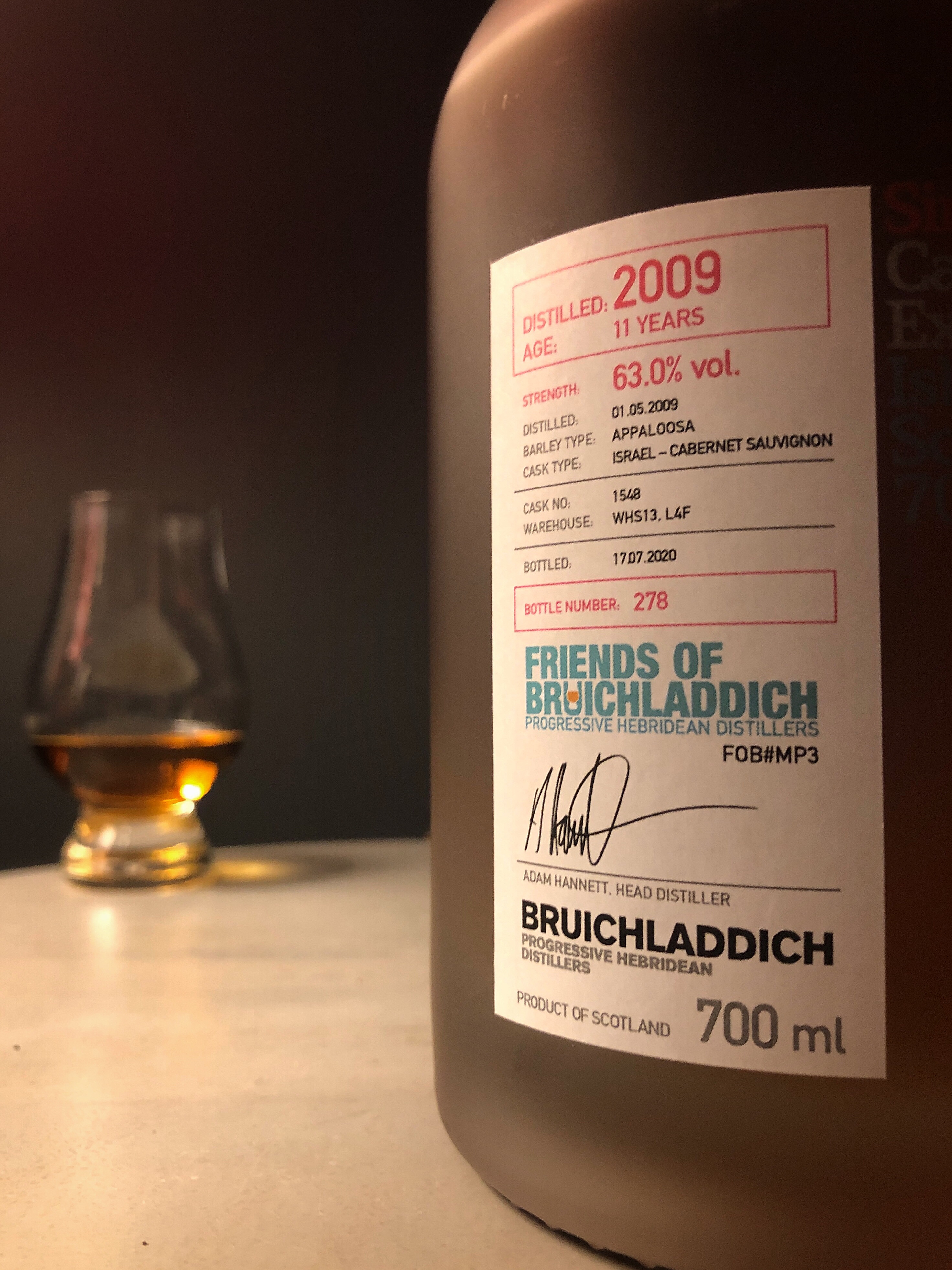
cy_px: 635
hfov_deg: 49.7
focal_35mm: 28
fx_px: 1027
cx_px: 476
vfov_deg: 63.4
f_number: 1.8
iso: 100
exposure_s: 1/17
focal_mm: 3.99
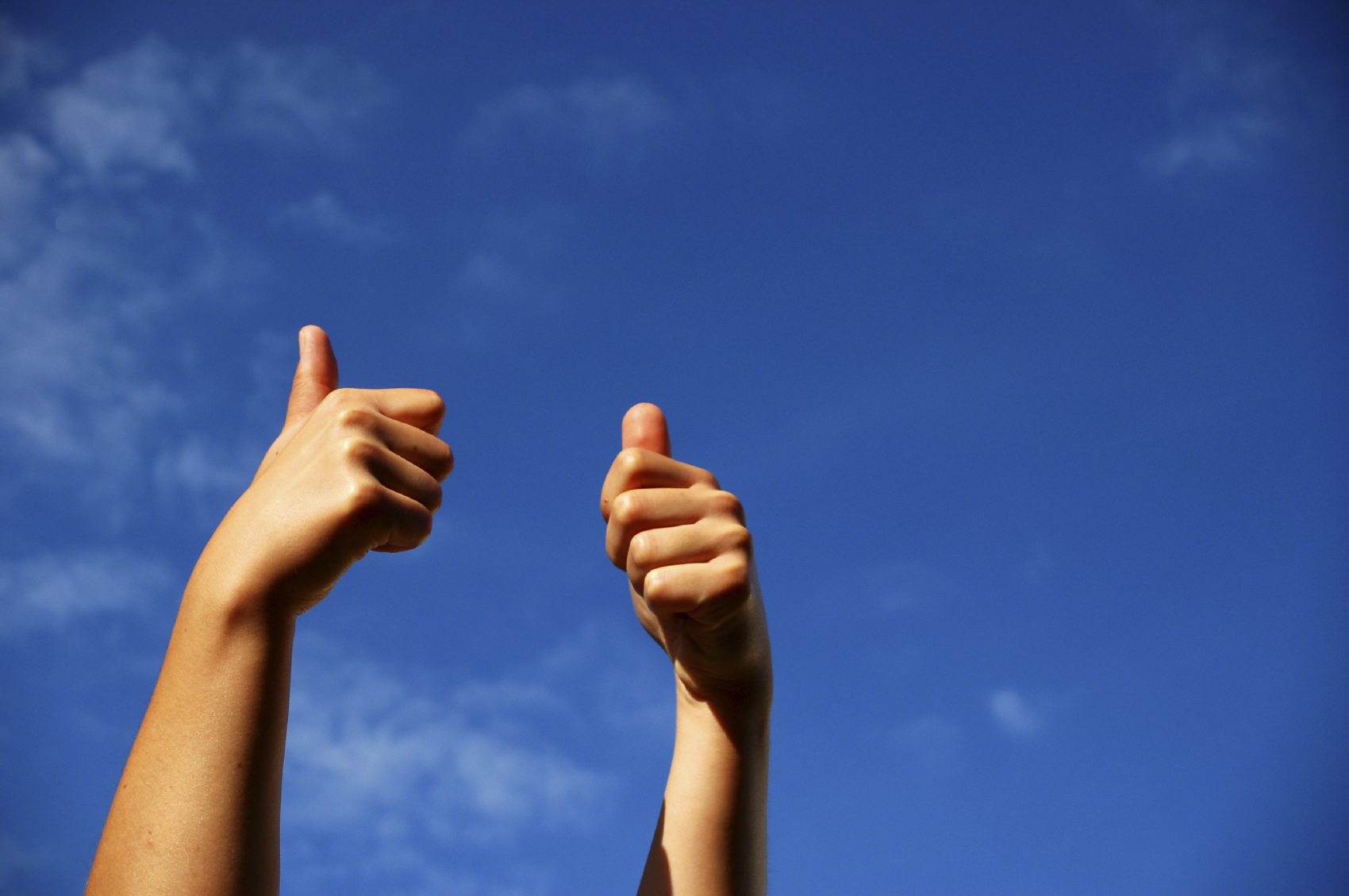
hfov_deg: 27.0
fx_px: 2807
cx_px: 674
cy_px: 448
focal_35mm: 75
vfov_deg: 18.1
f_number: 9
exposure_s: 1/125
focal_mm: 50
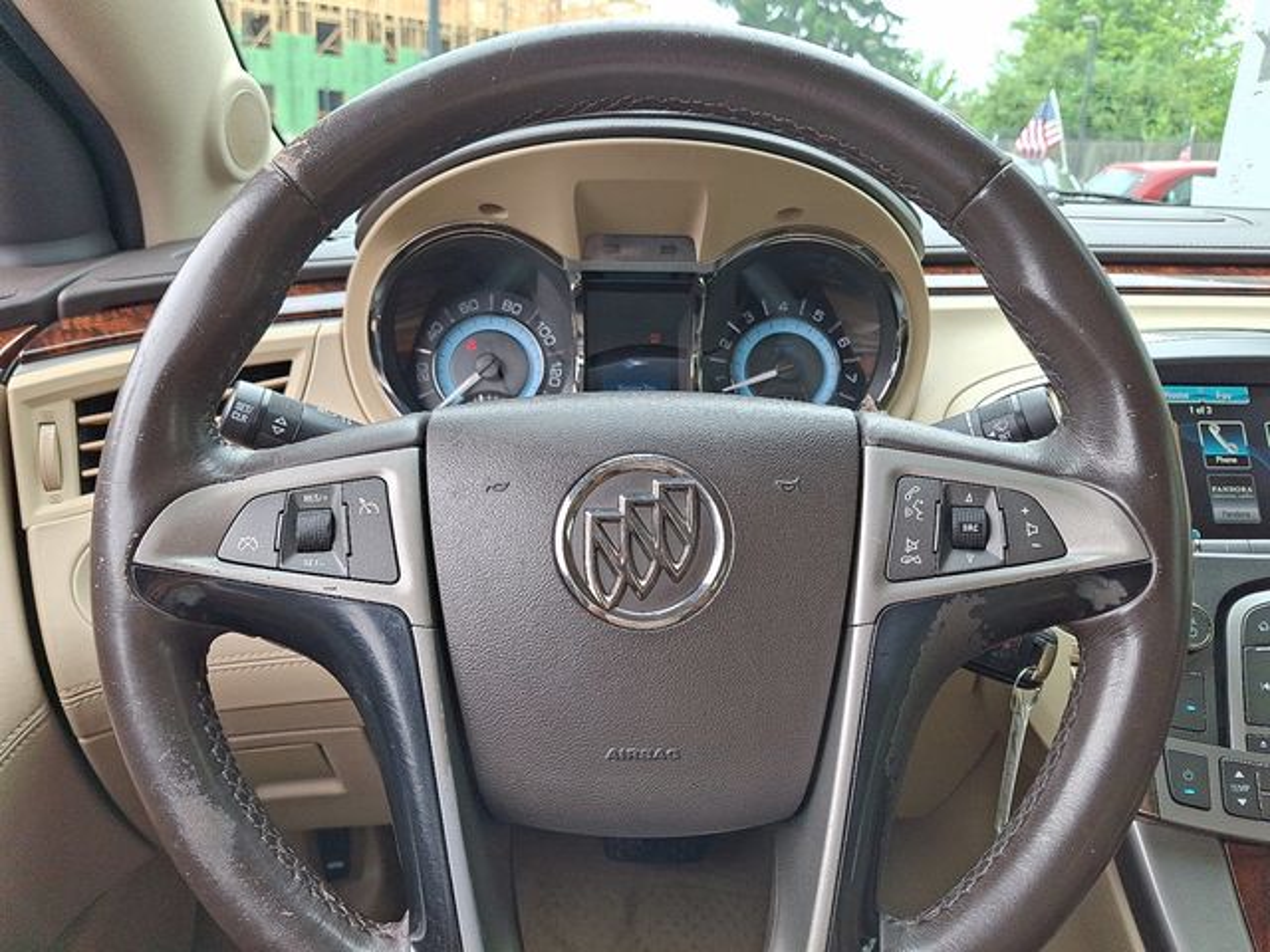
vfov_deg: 54.9
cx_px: 635
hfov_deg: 69.4
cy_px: 476
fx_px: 917
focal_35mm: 25
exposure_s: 1/141
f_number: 1.8
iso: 25
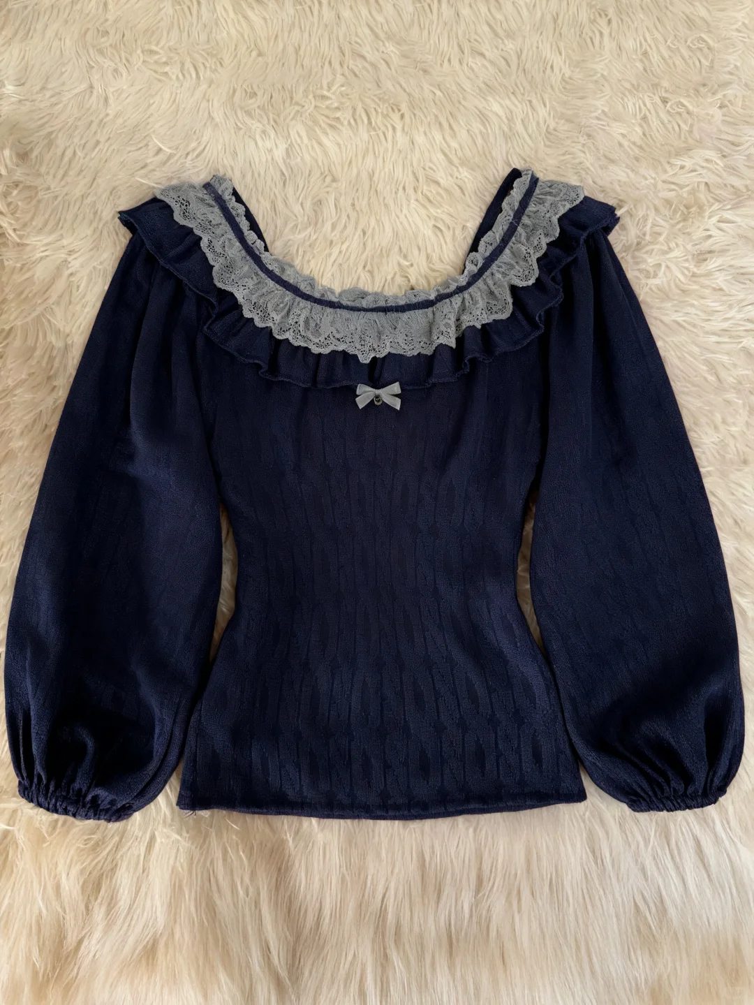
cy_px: 502
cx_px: 377
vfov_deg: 55.3
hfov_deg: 43.0
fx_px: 958
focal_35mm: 33
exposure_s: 1/20
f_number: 2.4
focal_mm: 4.13
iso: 160
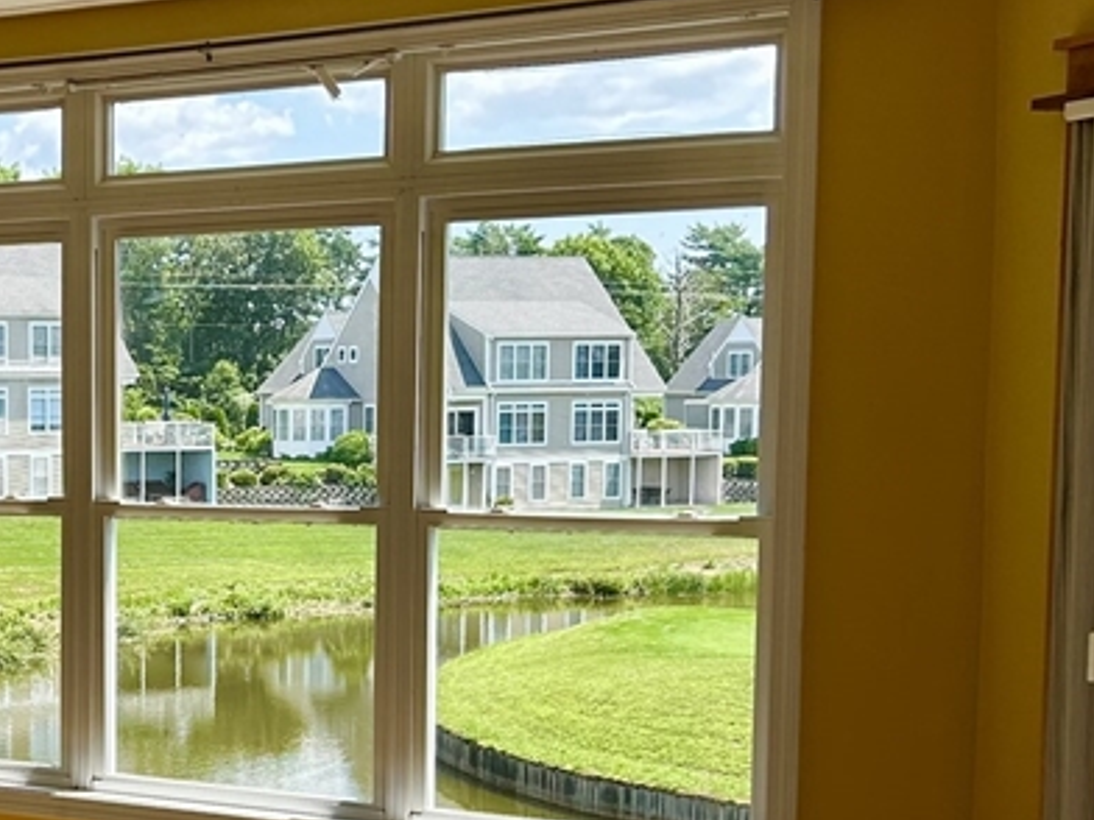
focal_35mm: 68
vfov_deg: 21.4
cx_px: 17
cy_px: 625
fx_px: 2149
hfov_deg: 27.1
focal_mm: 5.7
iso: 50
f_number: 1.5
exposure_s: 1/1183
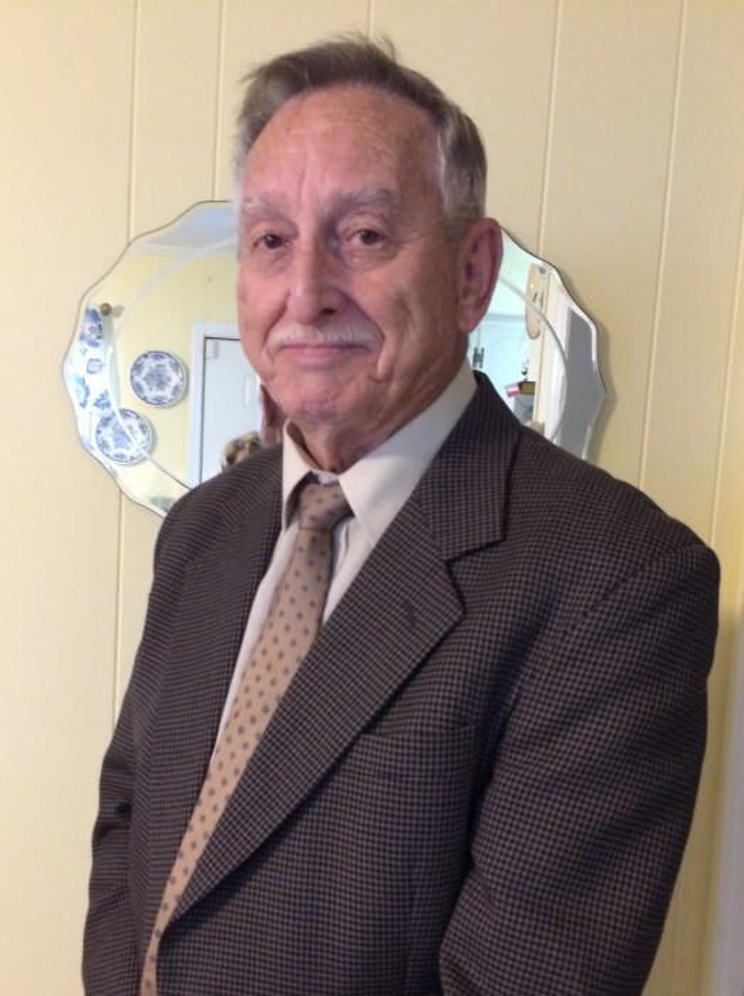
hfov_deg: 48.1
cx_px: 372
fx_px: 833
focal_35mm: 29
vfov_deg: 61.7
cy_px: 498
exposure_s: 1/15
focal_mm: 4.15
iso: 320
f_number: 2.2
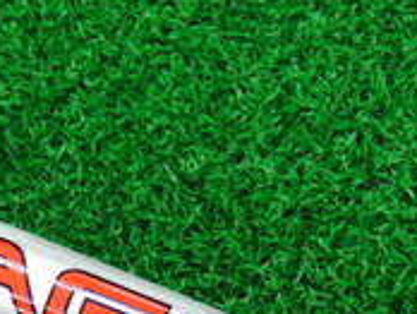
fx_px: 1641
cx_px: 163
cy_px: 362
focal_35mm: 136
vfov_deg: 10.8
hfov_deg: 14.5
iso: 400
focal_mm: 6.42
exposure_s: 1/40
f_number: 3.6
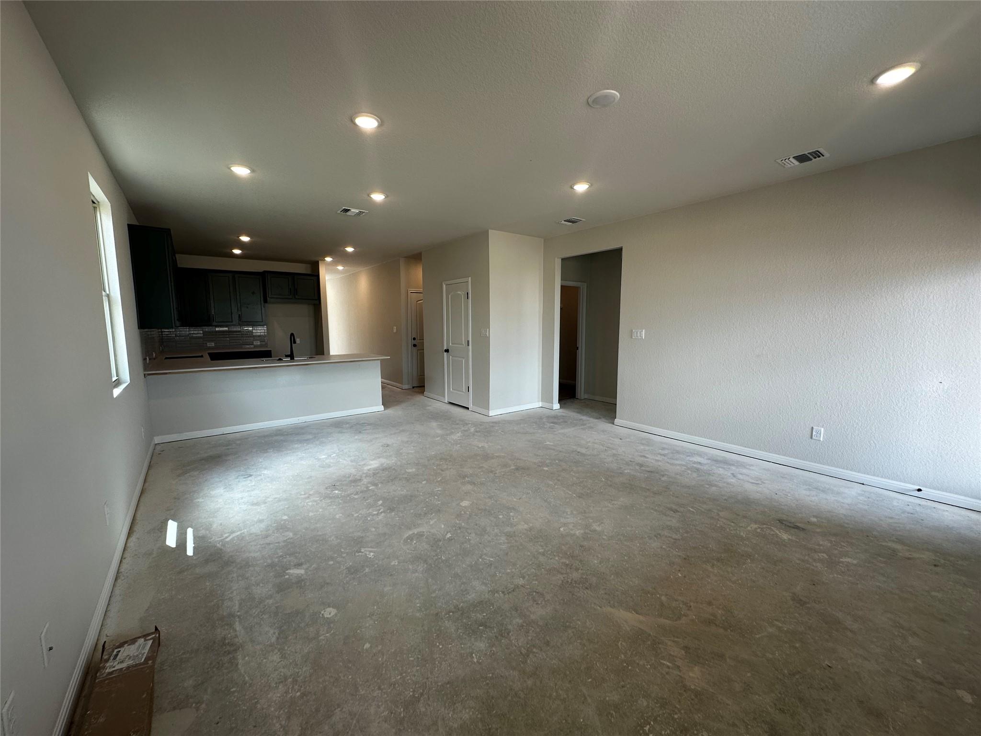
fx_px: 397
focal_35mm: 14
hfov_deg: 102.1
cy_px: 368
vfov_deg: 85.7
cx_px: 490
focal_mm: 2.22
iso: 50
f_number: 2.2
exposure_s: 1/120
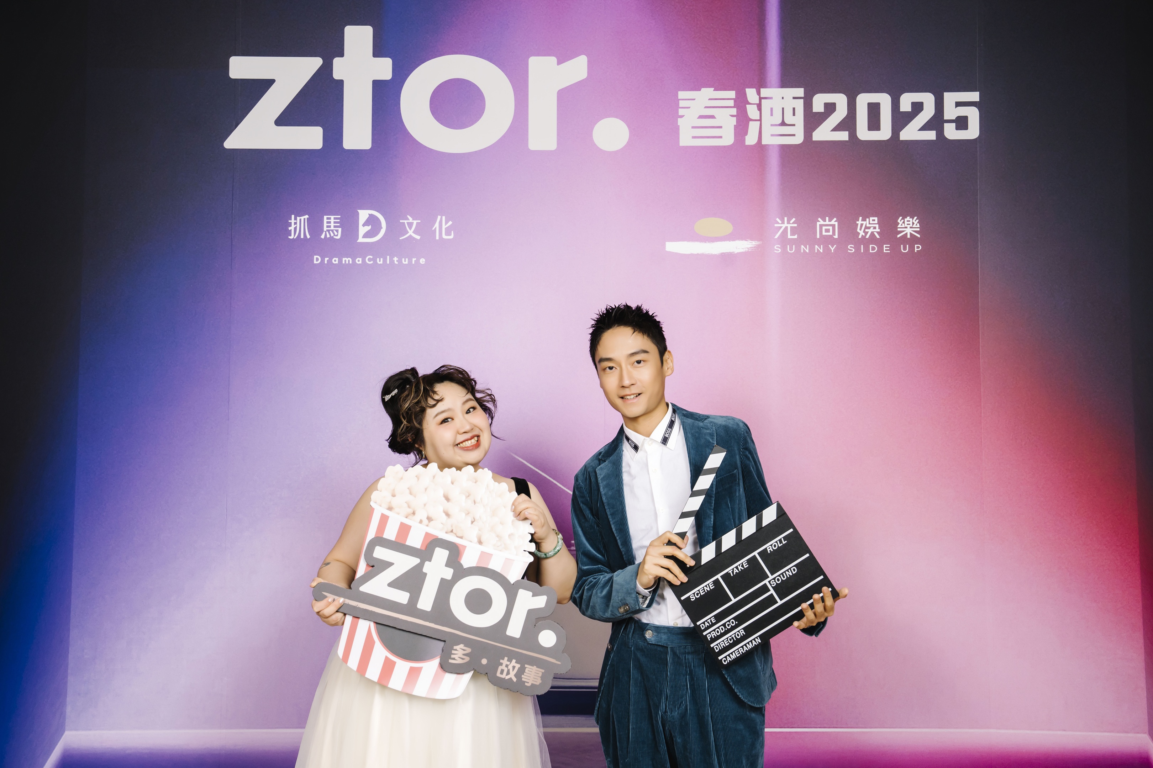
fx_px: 1185
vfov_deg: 35.9
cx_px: 576
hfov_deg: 51.9
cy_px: 384
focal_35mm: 37
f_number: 6.3
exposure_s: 1/125
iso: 640
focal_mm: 37
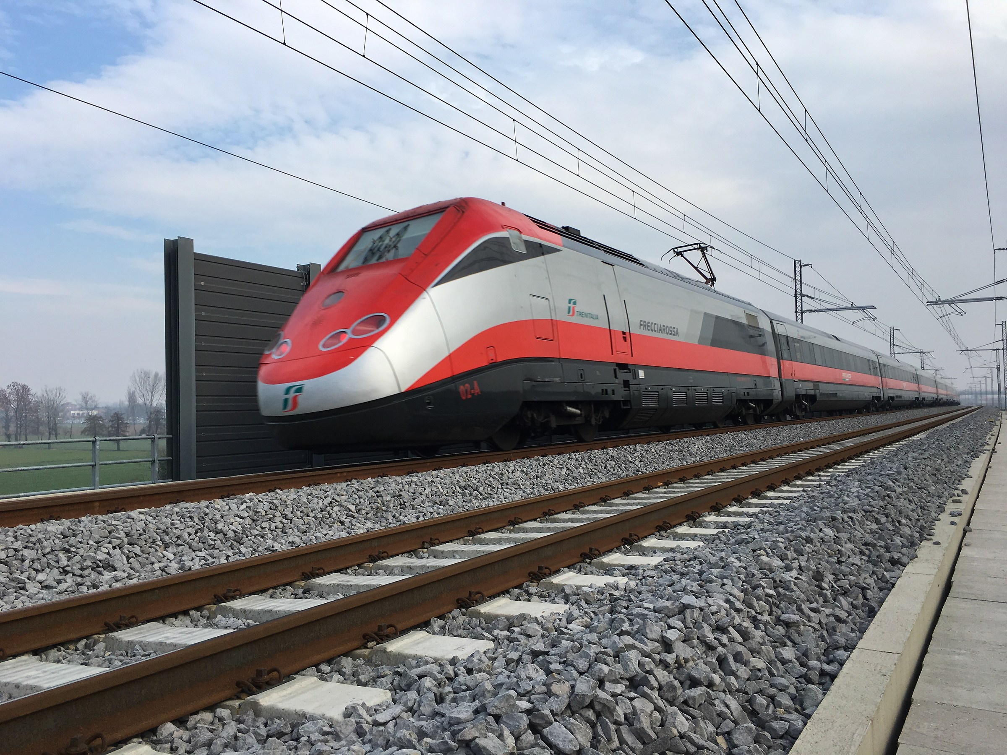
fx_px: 844
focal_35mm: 29
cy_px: 378
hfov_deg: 61.7
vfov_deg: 48.2
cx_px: 504
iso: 25
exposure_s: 1/962
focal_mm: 4.15
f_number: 2.2
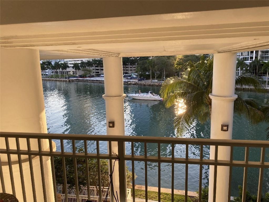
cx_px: 134
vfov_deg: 53.1
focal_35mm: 26
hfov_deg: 67.3
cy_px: 101
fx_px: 202
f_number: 1.8
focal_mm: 4.25
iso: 32
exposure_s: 1/239
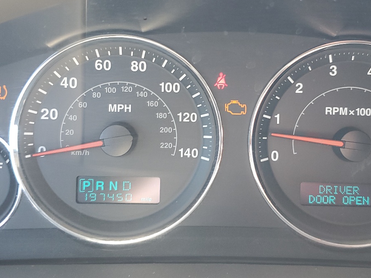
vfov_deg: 31.4
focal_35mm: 46
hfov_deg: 41.1
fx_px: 493
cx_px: 221
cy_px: 114
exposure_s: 1/60.2
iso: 69
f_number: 1.5
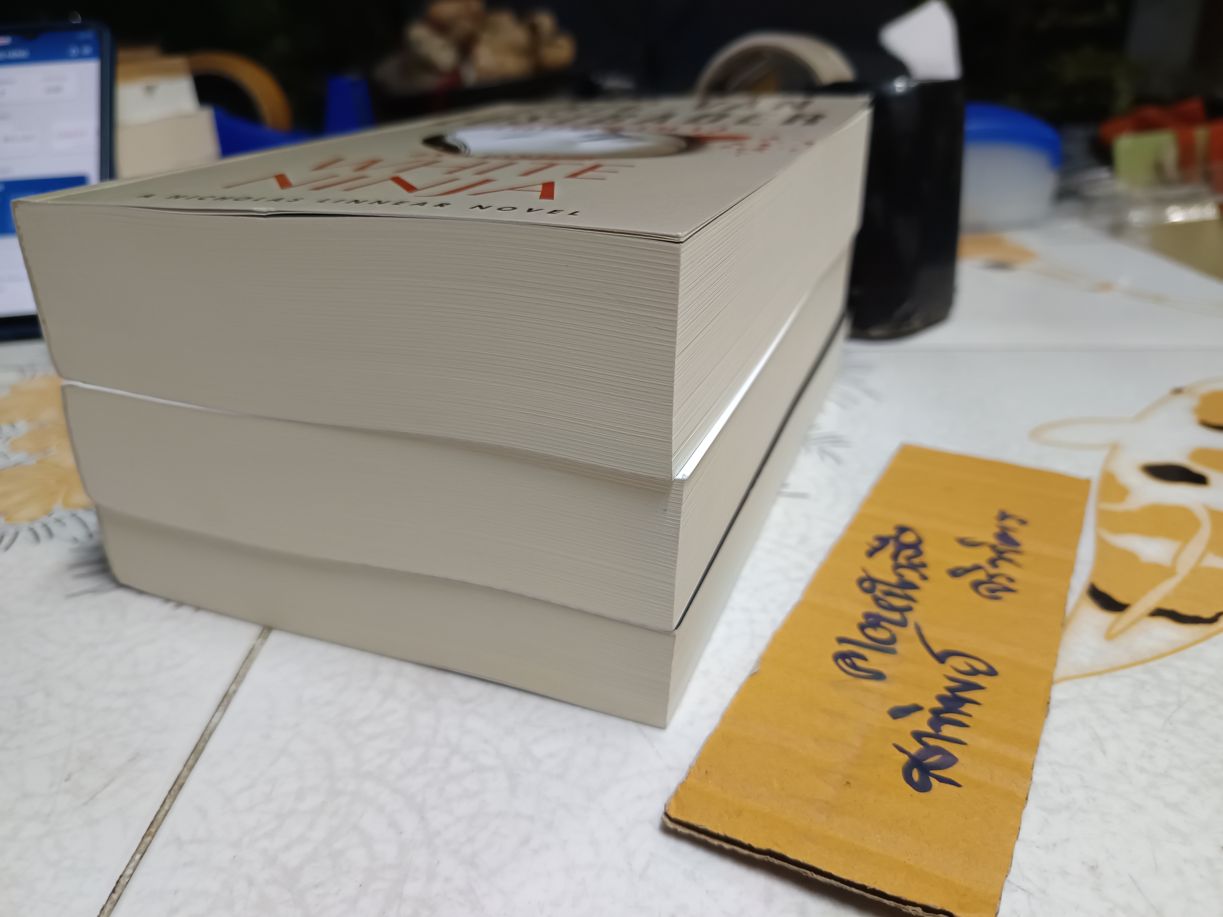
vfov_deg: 56.8
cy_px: 458
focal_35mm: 24
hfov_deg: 71.6
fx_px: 848
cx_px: 612
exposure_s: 1/33.3
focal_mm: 5.31
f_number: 1.7
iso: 1181
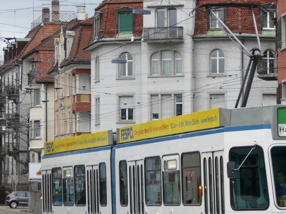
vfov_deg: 8.1
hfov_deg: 10.8
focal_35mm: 183
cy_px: 140
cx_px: 236
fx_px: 1512
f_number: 3.6
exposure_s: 1/100
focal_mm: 16.2
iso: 100
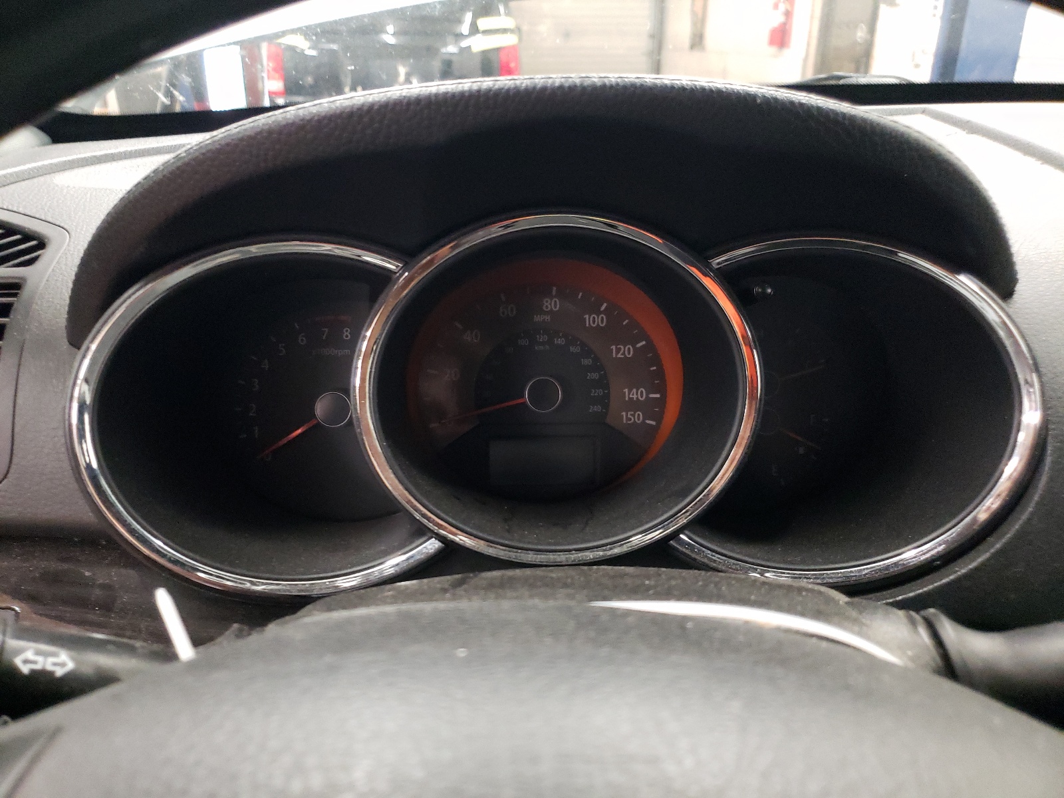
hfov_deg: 67.3
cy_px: 399
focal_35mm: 26
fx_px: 799
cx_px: 532
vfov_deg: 53.1
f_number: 1.5
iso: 432
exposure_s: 1/24
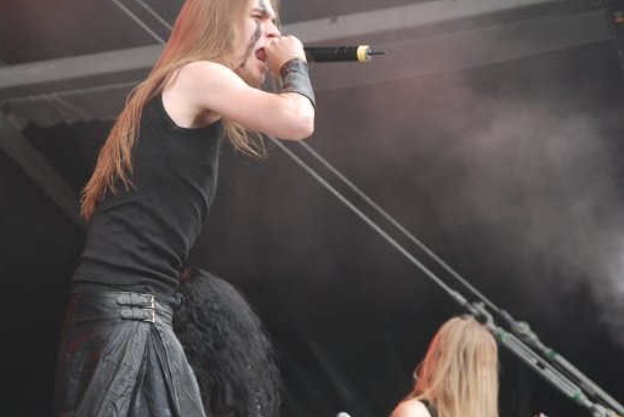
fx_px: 3723
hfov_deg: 9.6
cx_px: 311
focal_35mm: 215
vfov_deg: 6.4
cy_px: 267
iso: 320
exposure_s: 1/125
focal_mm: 95
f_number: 5.6
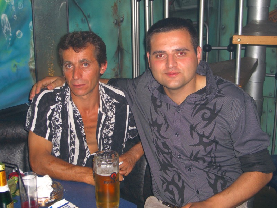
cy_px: 104
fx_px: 456
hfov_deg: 33.8
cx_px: 138
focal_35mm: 57
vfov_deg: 25.7
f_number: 3.6
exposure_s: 1/60
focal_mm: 11.8
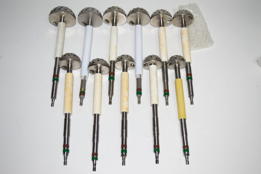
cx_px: 130
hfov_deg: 45.0
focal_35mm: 44
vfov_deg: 30.8
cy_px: 87
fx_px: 315
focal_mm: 29
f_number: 5
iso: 500
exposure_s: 1/100
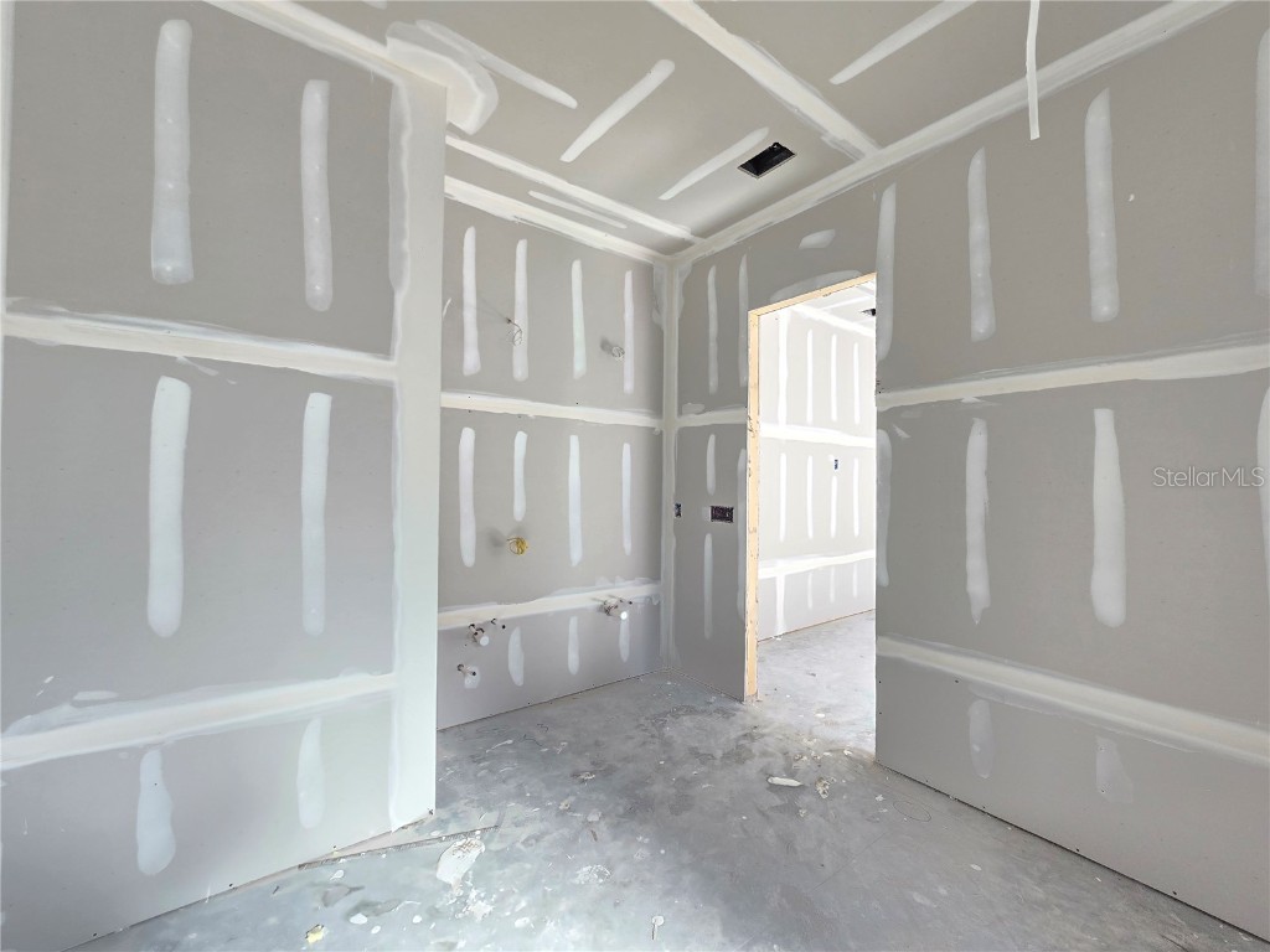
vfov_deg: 89.9
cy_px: 476
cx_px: 635
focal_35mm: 13
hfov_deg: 106.2
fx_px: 477
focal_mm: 2.2
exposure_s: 1/60
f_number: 2.2
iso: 200
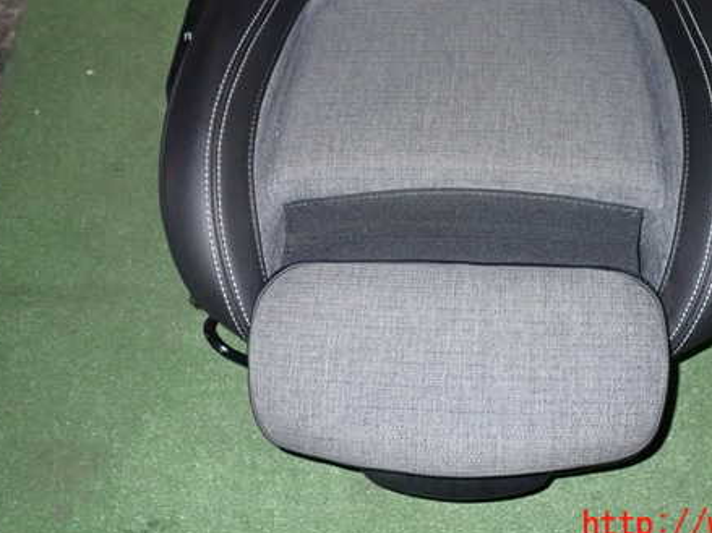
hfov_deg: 45.2
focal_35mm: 41
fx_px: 843
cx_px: 462
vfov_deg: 34.8
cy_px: 181
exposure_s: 1/30
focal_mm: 5.4
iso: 800
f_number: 6.3
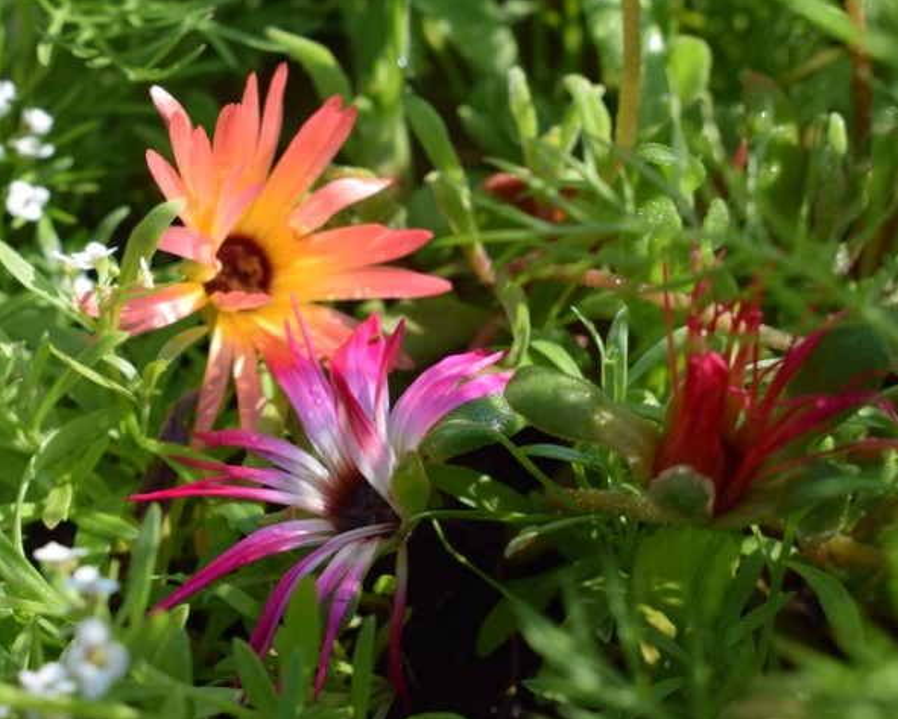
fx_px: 1914
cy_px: 360
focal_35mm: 72
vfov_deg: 21.3
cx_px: 400
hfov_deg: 26.4
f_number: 8
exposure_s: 1/250
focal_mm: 42
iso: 200
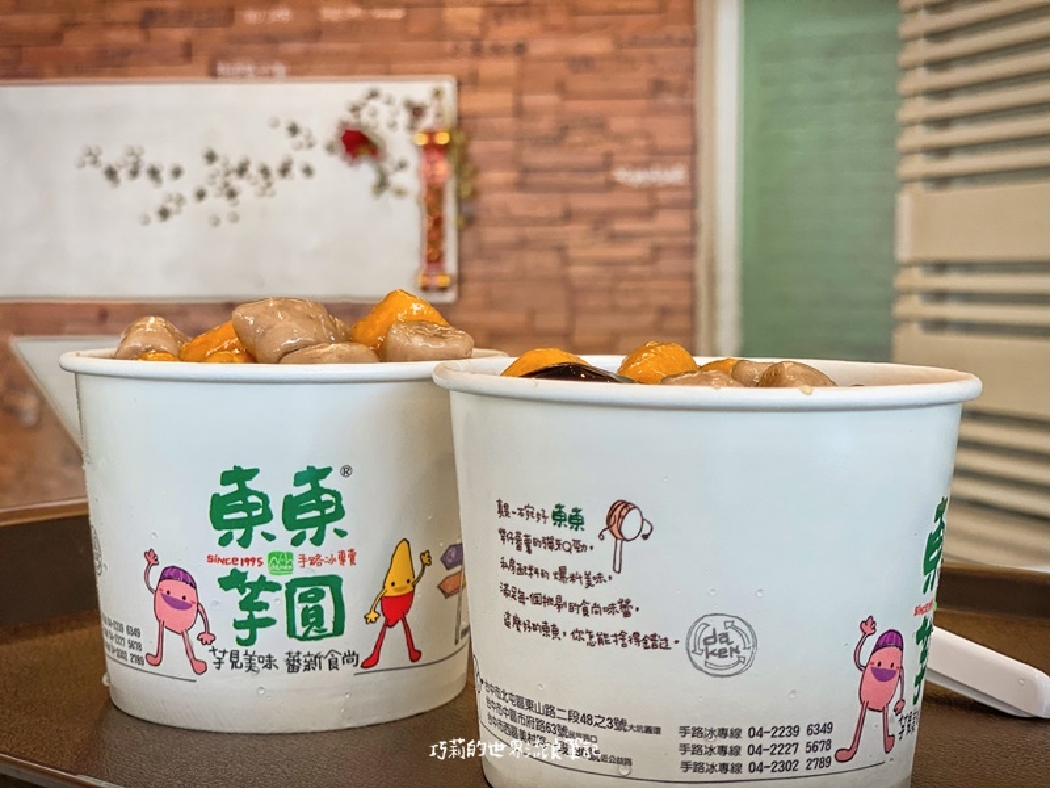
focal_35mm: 52
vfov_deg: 28.0
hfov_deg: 36.8
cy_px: 394
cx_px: 525
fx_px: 1577
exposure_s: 1/120
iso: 64
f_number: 2
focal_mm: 6
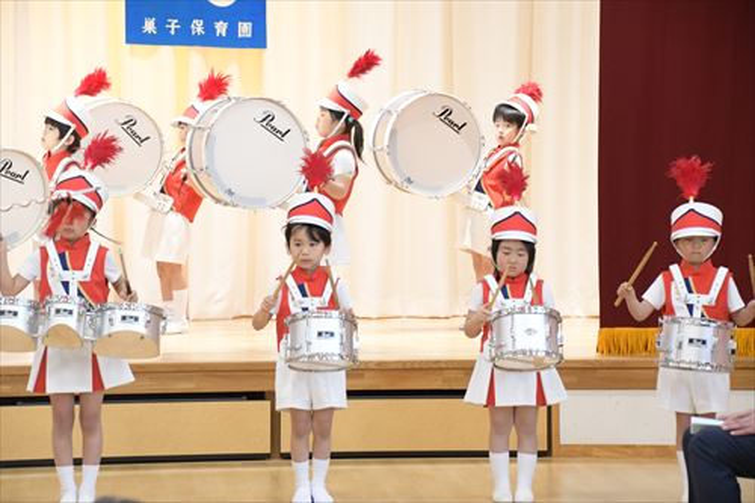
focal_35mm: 128
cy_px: 252
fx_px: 2673
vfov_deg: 10.7
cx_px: 378
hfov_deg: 16.1
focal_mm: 85
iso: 3200
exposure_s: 1/160
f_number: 6.3
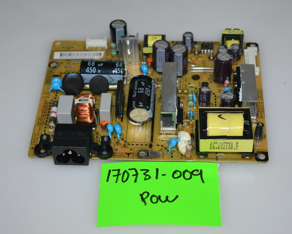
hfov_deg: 23.0
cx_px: 158
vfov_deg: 18.5
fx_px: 717
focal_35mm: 83
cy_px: 118
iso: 2000
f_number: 5.3
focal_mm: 48
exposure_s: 1/200
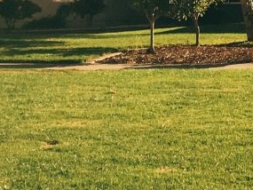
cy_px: -196
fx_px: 892
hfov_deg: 14.6
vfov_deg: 11.0
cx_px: 424
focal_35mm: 122
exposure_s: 1/2137
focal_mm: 4.15
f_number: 2.2
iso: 25
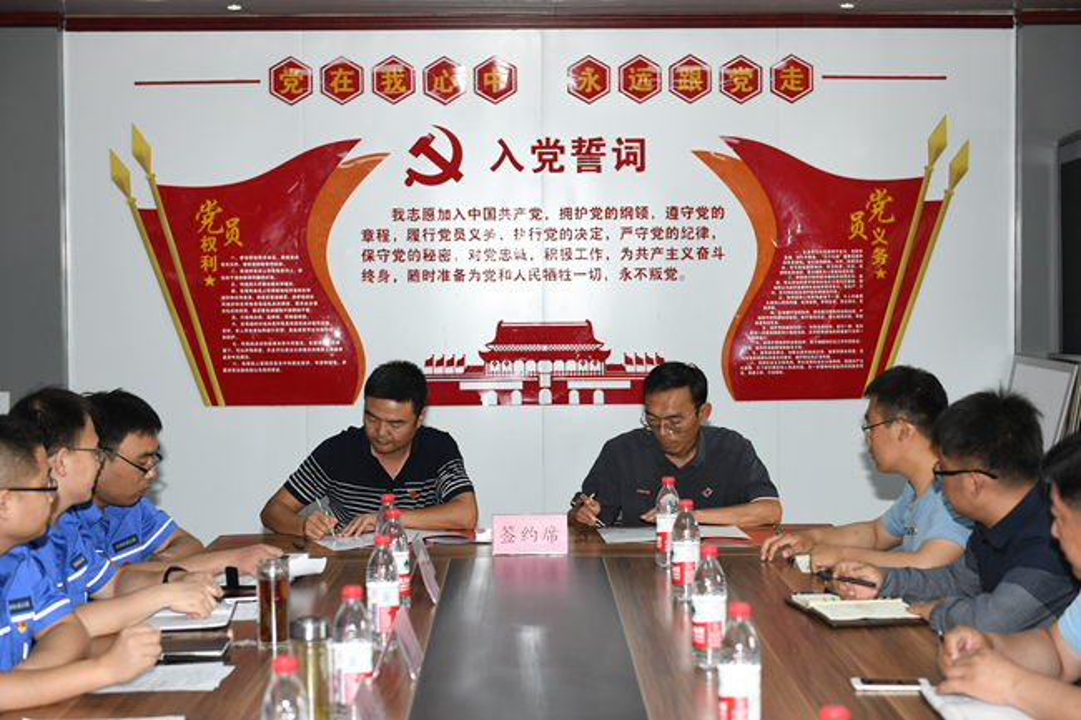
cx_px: 540
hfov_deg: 32.4
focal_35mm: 62
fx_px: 1861
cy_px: 360
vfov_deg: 21.9
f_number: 4
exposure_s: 1/200
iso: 1250
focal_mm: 62
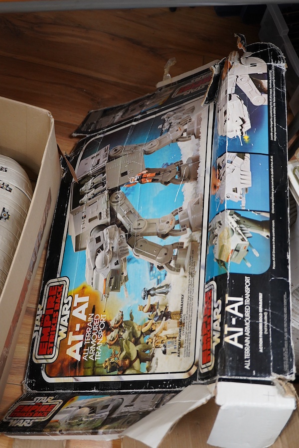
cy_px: 224
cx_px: 150
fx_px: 561
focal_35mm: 45
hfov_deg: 29.9
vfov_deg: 43.6
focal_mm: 30
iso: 1250
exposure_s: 1/125
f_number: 3.5
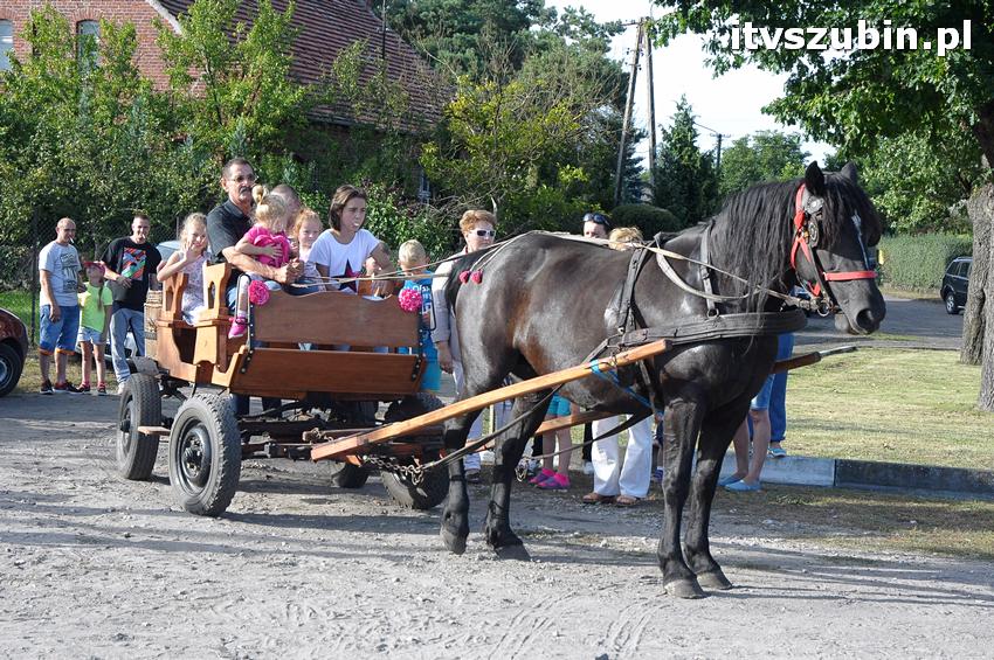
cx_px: 497
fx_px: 1986
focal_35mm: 72
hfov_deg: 28.1
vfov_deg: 18.9
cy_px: 330
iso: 800
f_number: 10
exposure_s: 1/400
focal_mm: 48
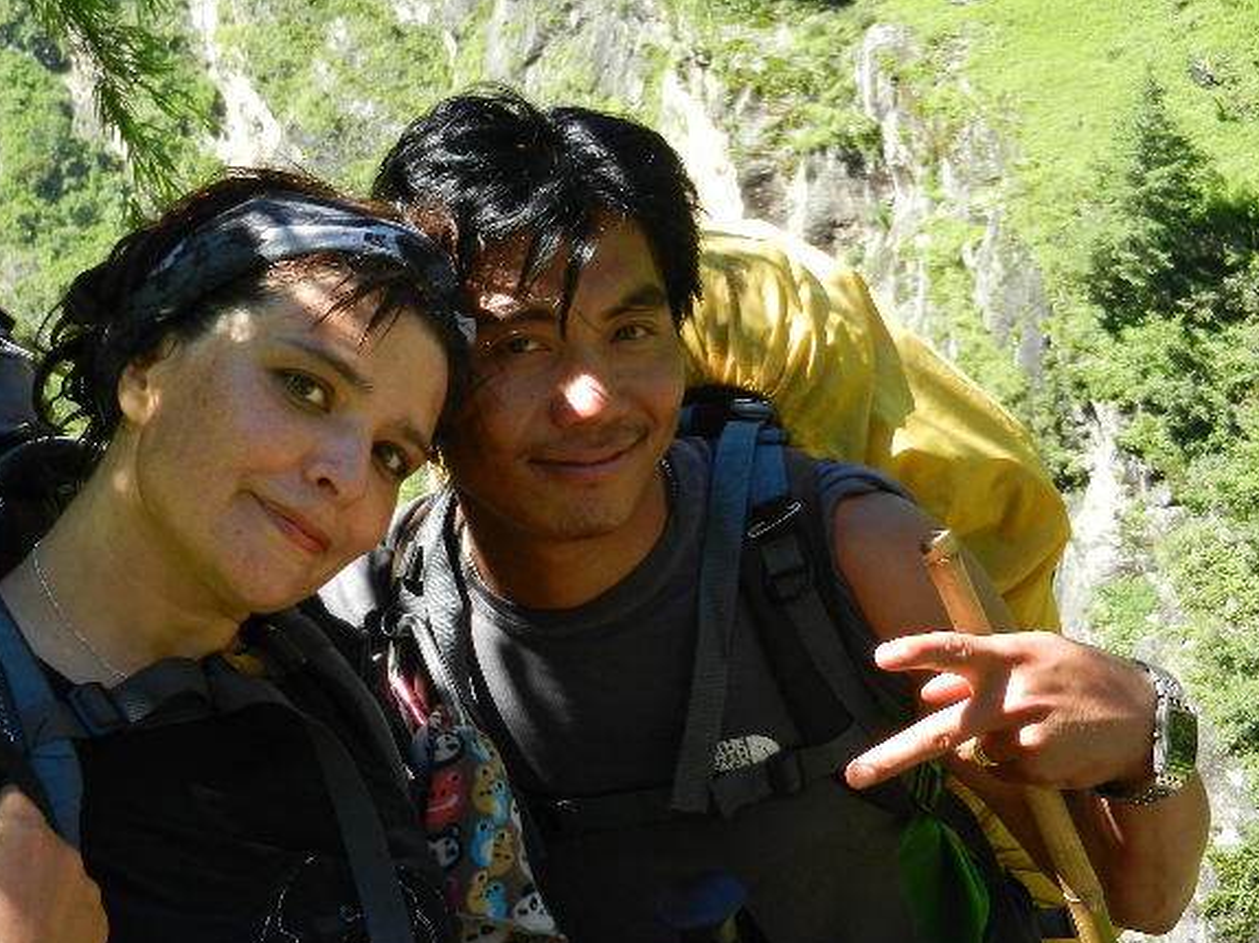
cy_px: 401
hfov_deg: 35.9
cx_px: 443
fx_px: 1927
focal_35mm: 53
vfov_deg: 27.5
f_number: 4
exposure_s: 1/200
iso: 160
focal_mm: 6.9
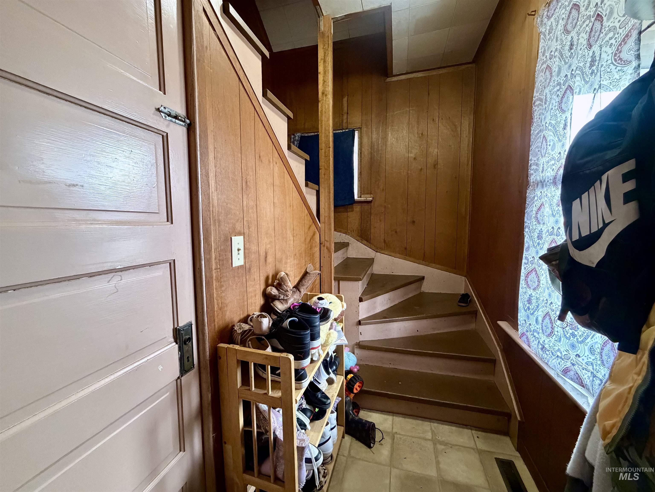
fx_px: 265
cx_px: 328
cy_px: 246
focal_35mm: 14
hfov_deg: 102.1
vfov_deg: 85.7
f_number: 2.2
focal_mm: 2.22
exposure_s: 1/60
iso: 640
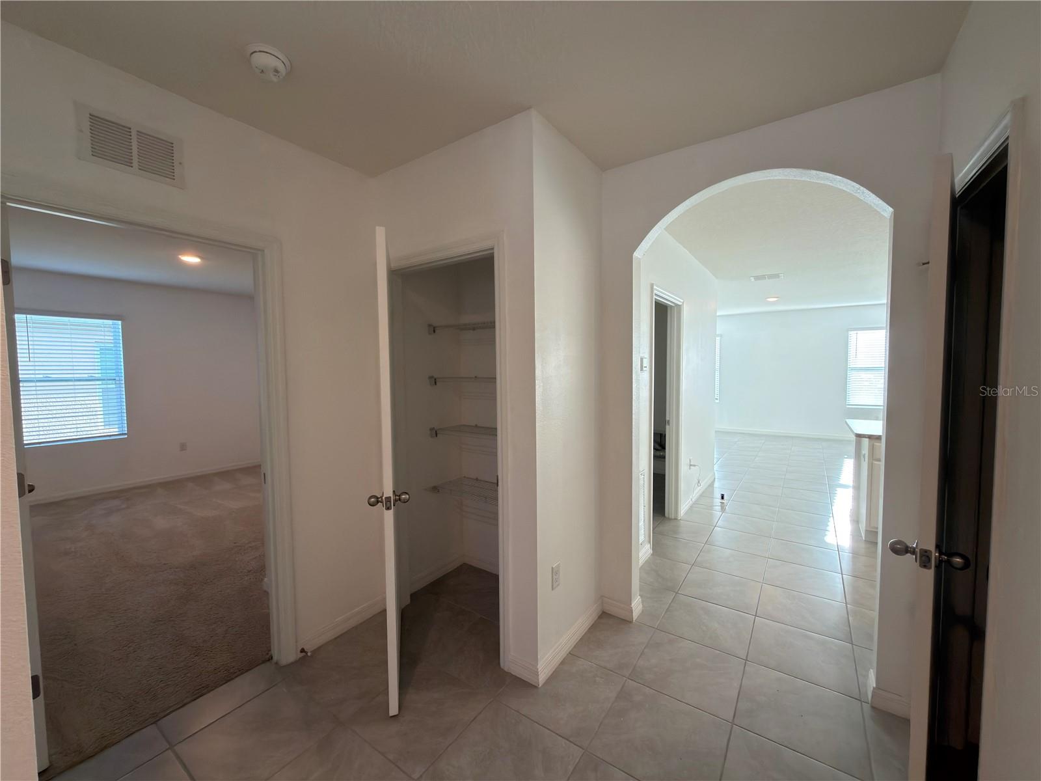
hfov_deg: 102.1
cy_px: 390
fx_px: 421
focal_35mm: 14
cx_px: 520
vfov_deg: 85.7
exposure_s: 1/60
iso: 80
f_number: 2.2
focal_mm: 2.22
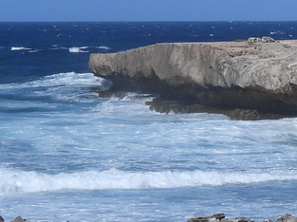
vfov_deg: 5.2
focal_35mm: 287
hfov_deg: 6.8
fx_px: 2462
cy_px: 134
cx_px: 389
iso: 100
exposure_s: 1/1250
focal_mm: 12.5
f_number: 3.5
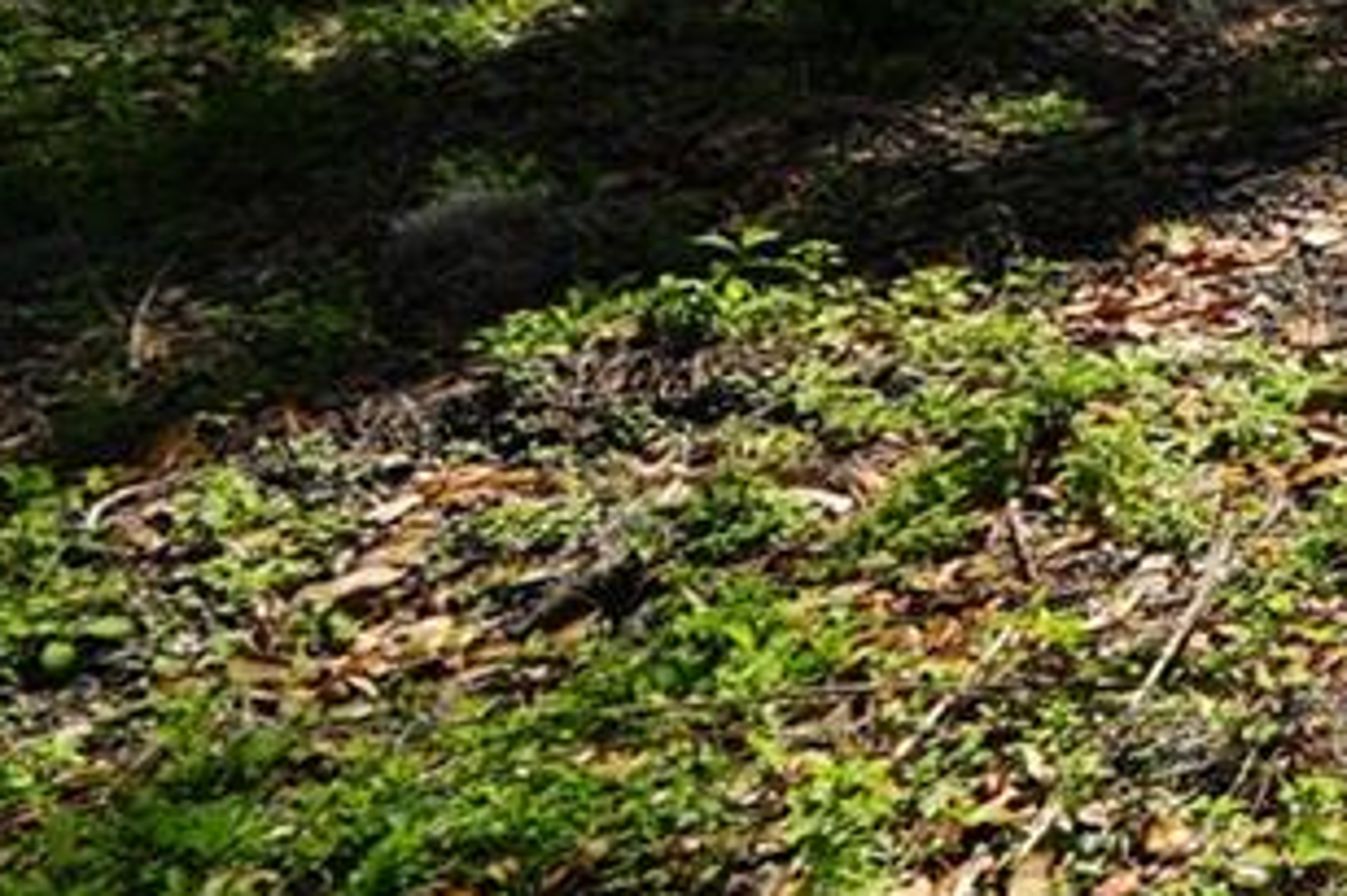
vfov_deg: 14.4
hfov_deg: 14.5
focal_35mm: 83
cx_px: 3306
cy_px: -721
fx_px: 3104
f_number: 5
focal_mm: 16
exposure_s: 1/160
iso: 100
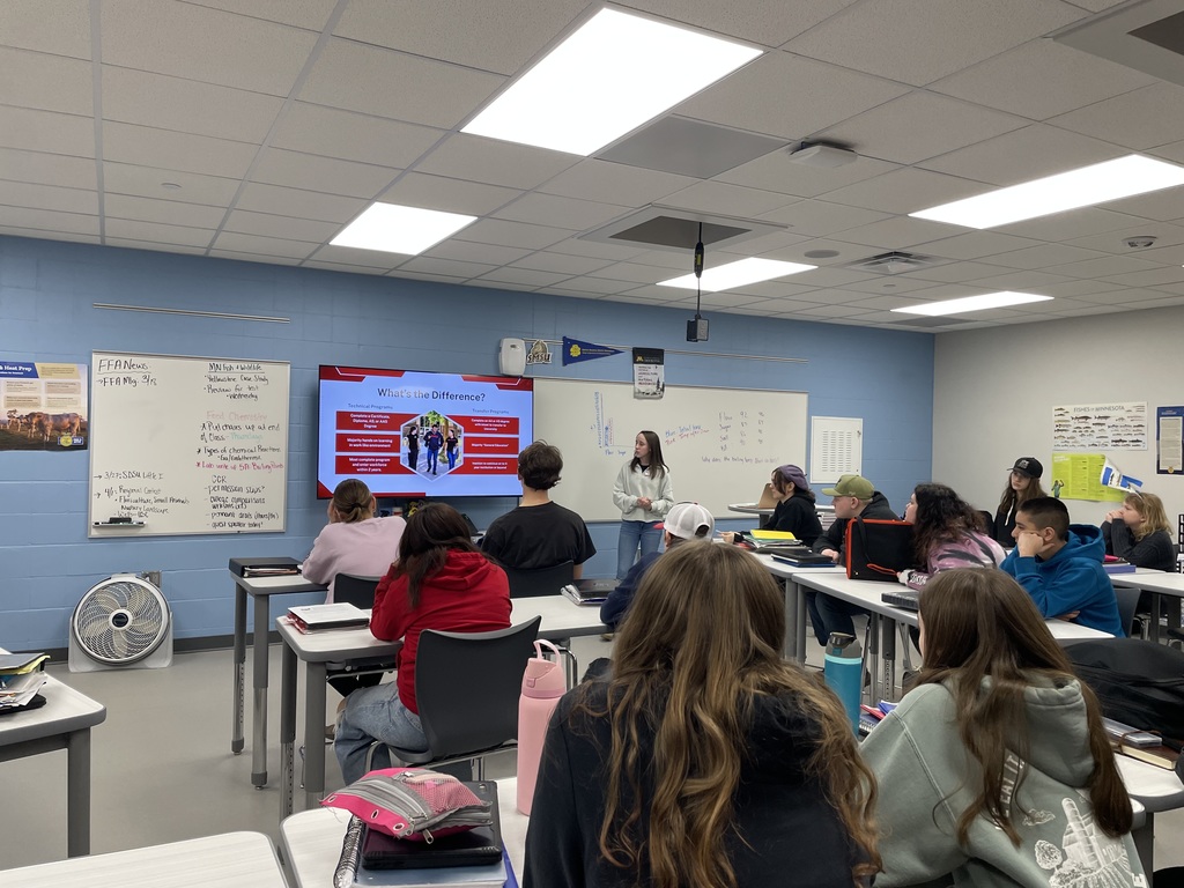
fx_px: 889
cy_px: 444
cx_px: 592
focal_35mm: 26
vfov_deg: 53.1
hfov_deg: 67.3
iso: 100
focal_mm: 4.2
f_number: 1.6
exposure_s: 1/120
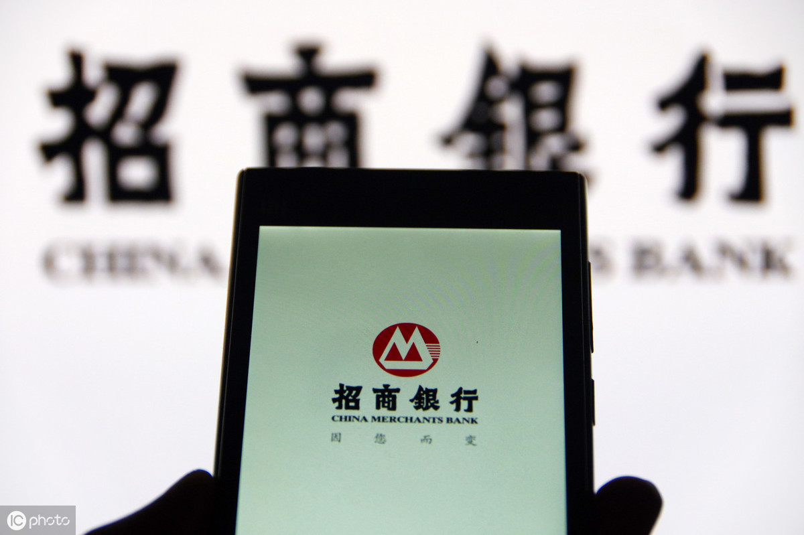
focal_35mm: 117
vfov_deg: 11.7
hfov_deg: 17.5
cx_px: 402
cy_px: 268
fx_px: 2612
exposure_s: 1/160
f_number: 5.6
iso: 800
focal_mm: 78
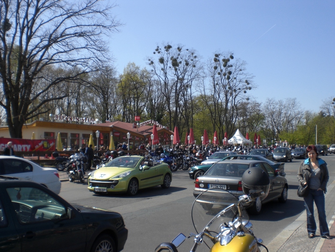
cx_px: 168
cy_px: 126
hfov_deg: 49.0
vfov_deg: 37.7
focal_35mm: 38
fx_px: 368
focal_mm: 6.3
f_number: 4.4
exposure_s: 1/320
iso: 50
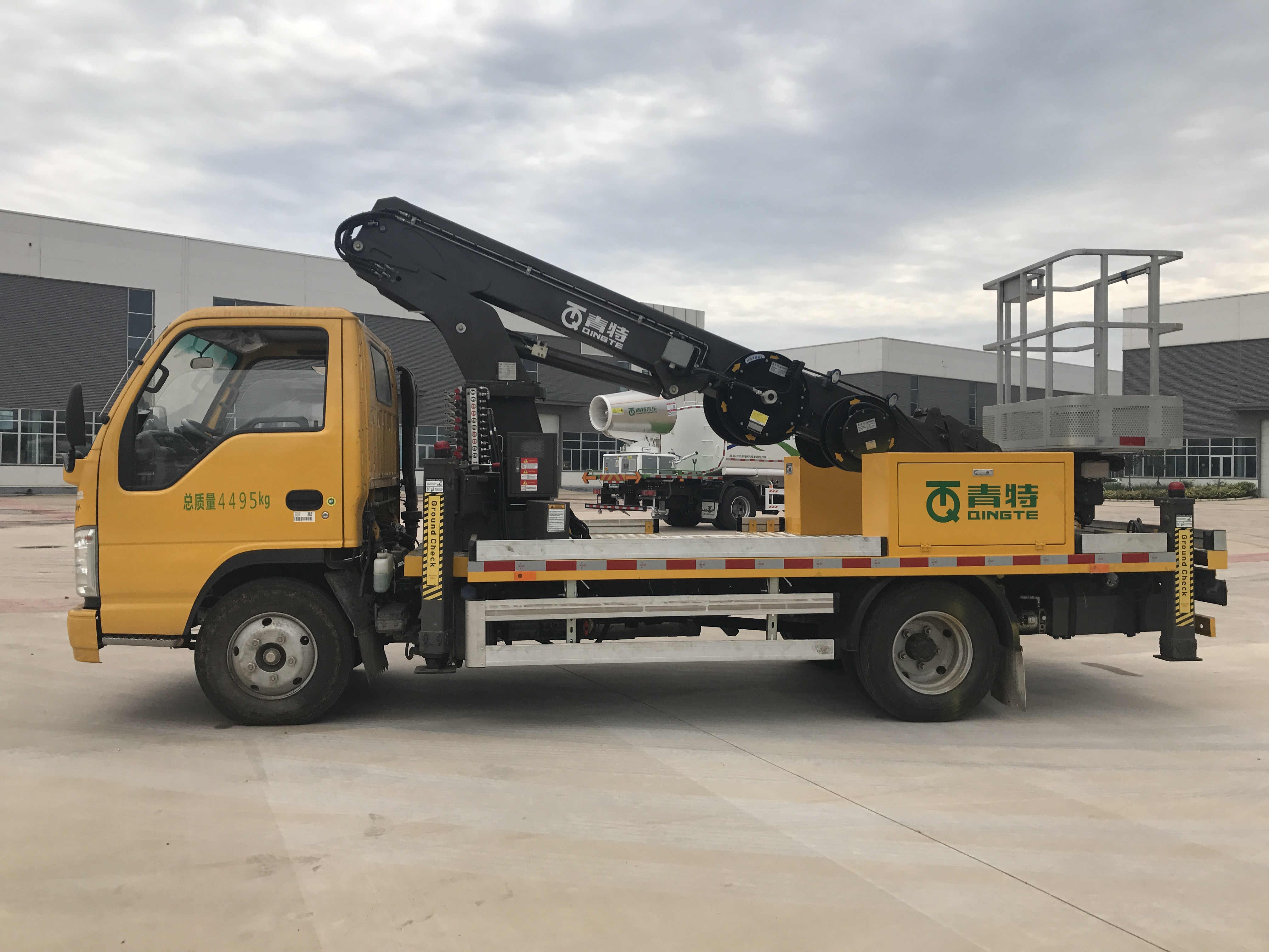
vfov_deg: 49.7
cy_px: 476
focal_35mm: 28
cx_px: 634
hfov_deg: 63.4
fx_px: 1026
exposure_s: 1/2336
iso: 20
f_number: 1.8
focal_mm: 3.99
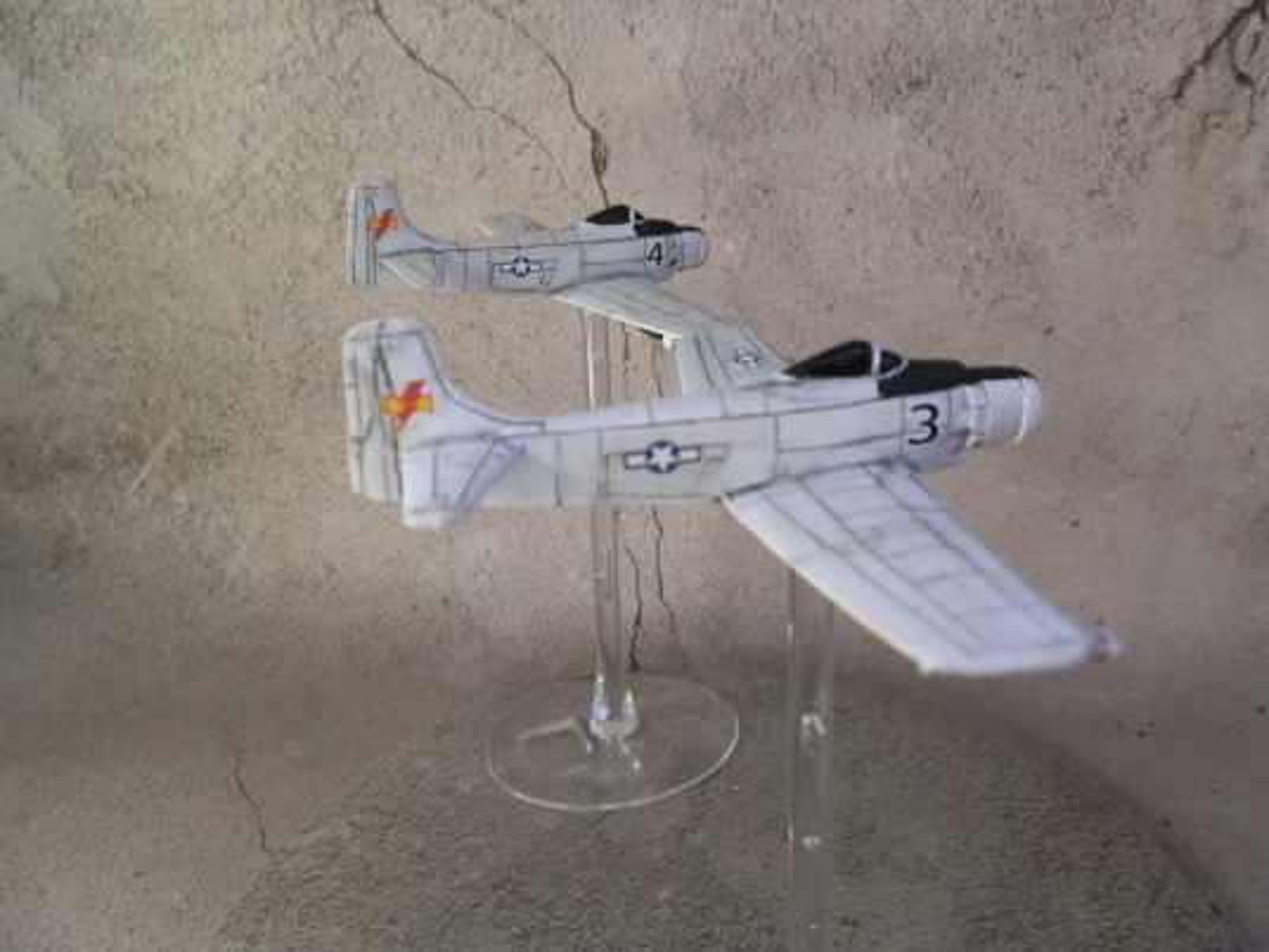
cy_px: 476
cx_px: 634
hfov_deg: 63.4
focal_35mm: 28
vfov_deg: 49.7
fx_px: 1026
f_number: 3.1
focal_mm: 5
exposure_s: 1/200
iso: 400
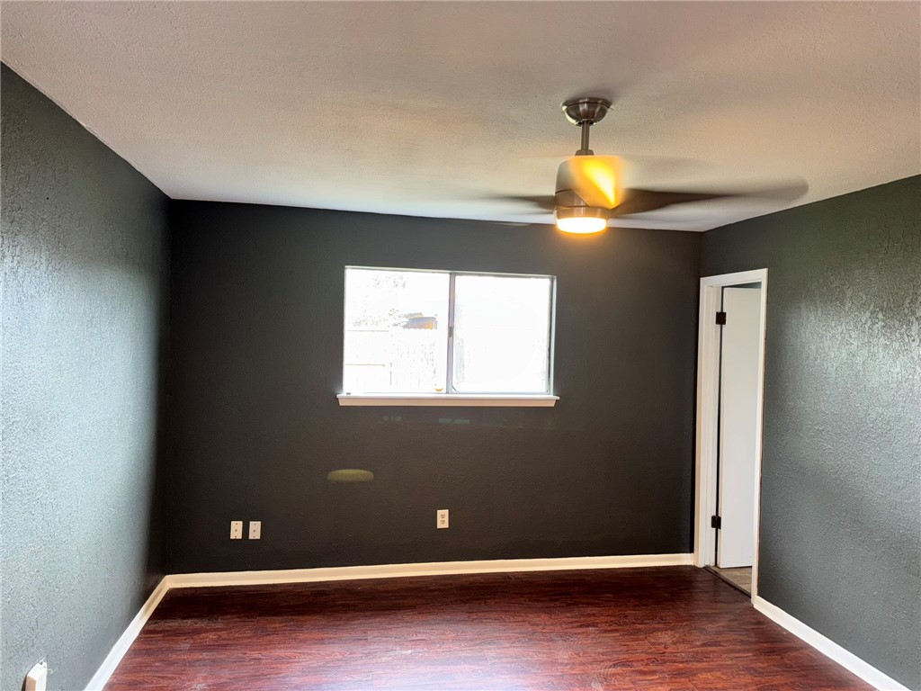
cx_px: 460
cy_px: 346
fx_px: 639
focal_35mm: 24
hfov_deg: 71.6
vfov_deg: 56.8
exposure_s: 1/20
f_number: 1.78
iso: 64
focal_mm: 6.76
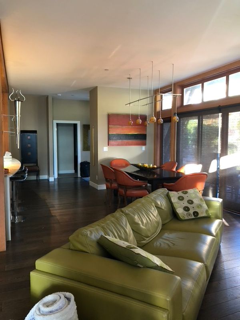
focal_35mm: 28
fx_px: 259
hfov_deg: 49.7
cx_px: 120
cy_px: 160
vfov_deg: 63.4
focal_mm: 3.99
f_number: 1.8
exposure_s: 1/8
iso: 100
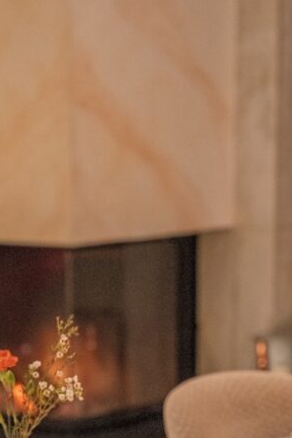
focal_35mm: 180
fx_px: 2190
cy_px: 467
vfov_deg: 11.3
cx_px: 64
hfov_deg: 7.6
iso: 3200
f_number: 2.8
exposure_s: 1/80
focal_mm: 70
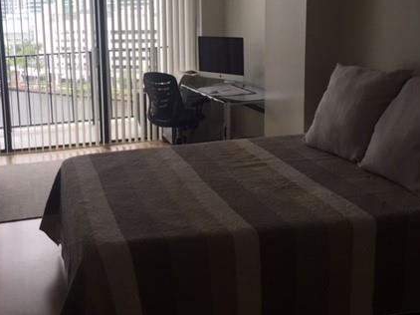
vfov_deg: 32.4
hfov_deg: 42.2
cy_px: 94
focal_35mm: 44
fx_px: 534
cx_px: 131
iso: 32
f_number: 2.2
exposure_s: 1/141
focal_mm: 4.15
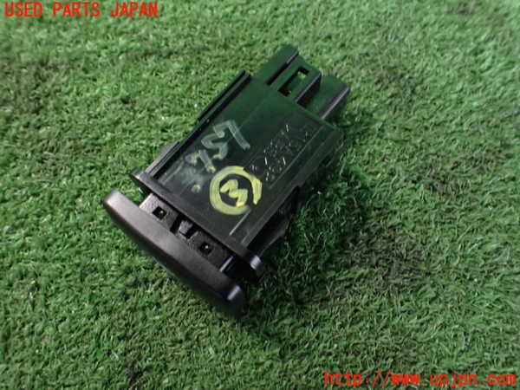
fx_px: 451
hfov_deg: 60.0
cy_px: 195
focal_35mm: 30
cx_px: 260
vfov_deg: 46.8
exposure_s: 1/30
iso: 800
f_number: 2.3
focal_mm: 5.4
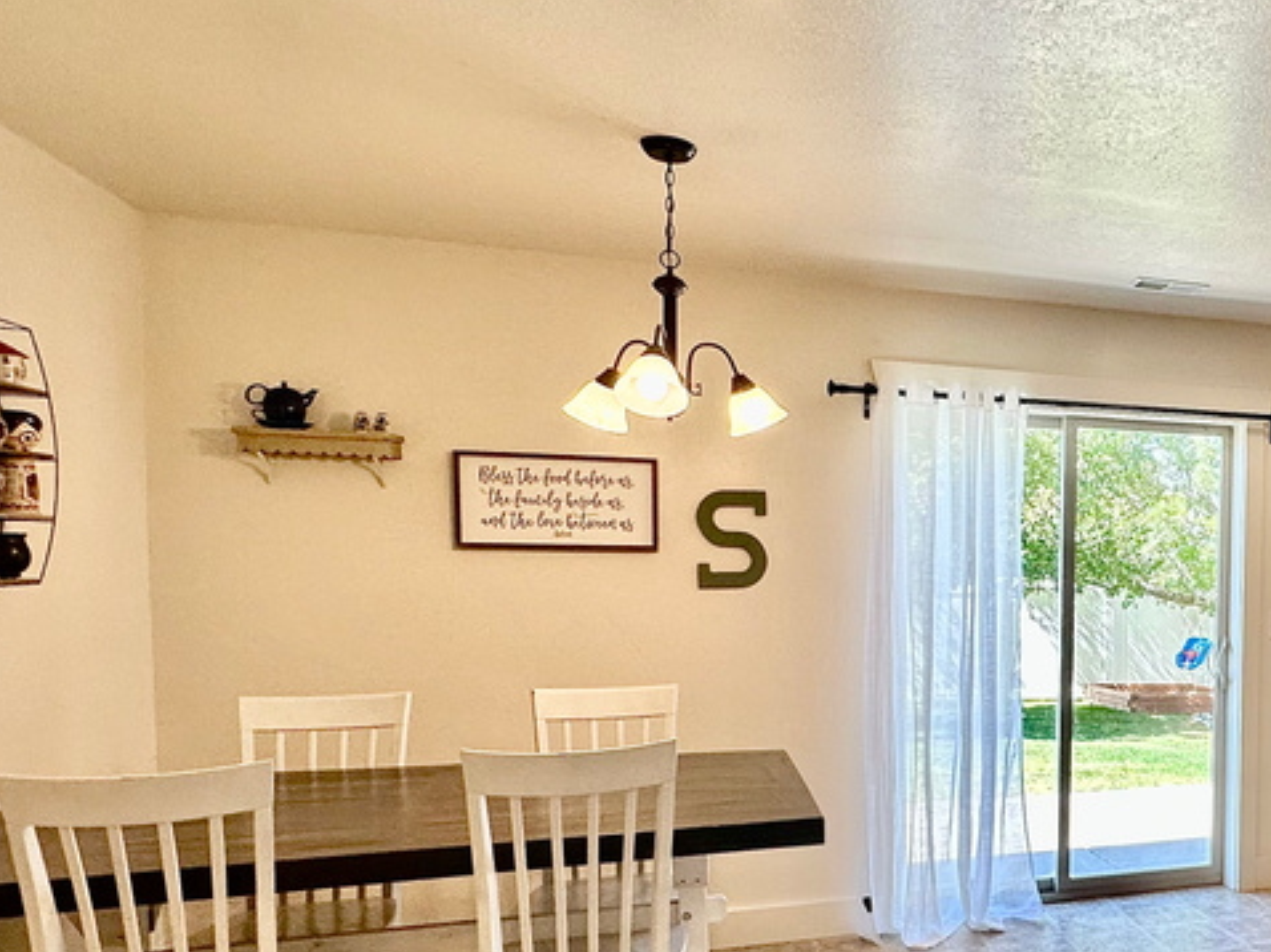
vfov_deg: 46.2
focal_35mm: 30
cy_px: 620
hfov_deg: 53.6
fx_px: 1101
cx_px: 1109
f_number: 2.2
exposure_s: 1/120
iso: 64
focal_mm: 2.22
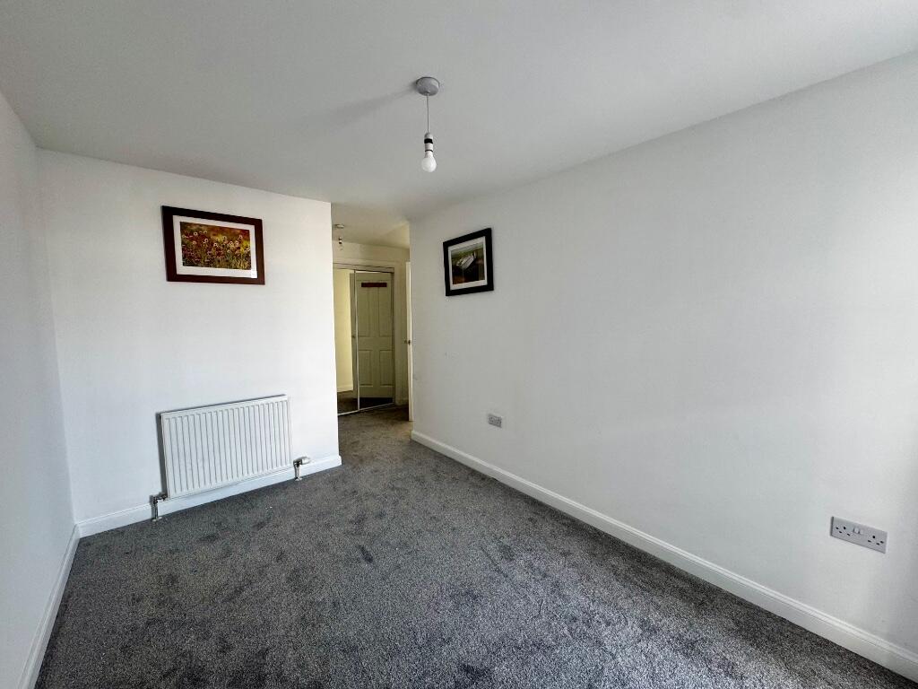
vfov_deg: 85.7
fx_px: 371
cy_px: 344
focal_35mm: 14
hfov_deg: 102.1
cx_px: 459
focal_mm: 2.22
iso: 200
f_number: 2.2
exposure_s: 1/99
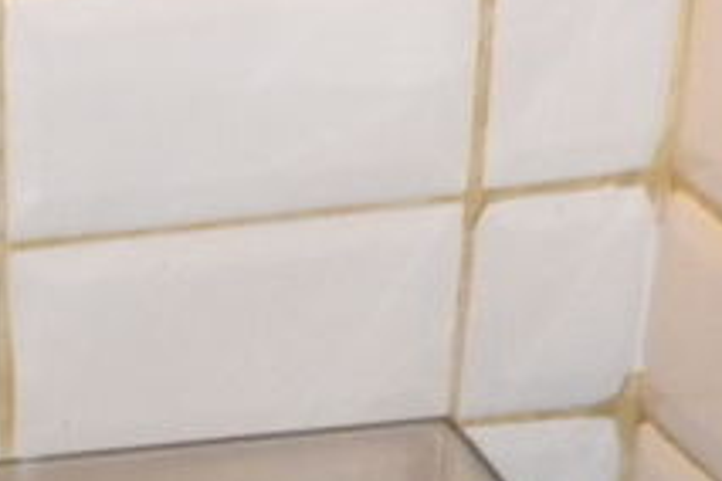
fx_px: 2447
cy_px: 1067
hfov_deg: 16.0
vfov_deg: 10.1
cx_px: -176
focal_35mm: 122
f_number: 3.5
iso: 400
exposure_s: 1/50
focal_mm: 4.5
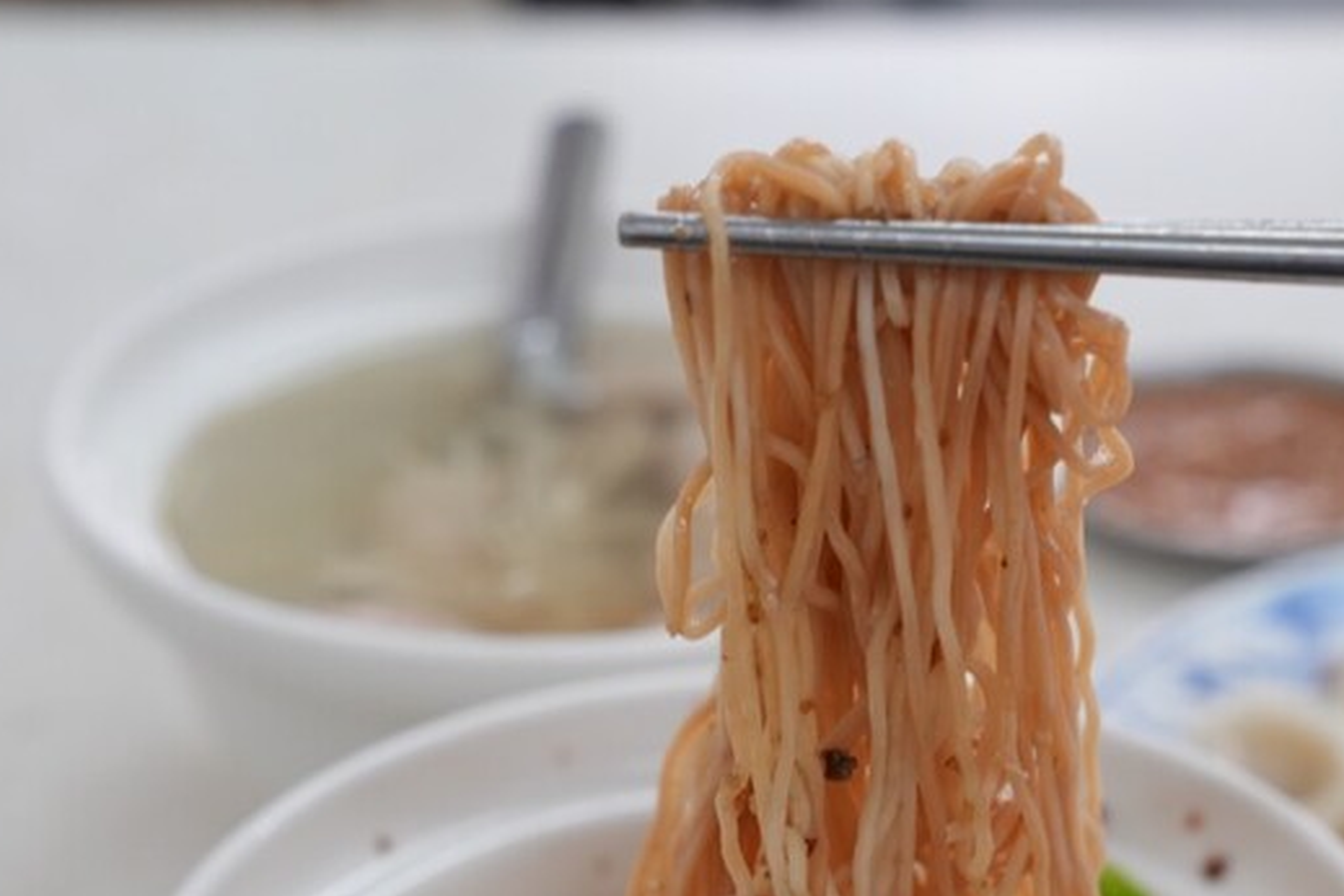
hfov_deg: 18.9
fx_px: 4032
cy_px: 660
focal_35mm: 108
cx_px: 855
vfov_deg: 12.6
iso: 2000
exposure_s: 1/125
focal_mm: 66
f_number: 5.6
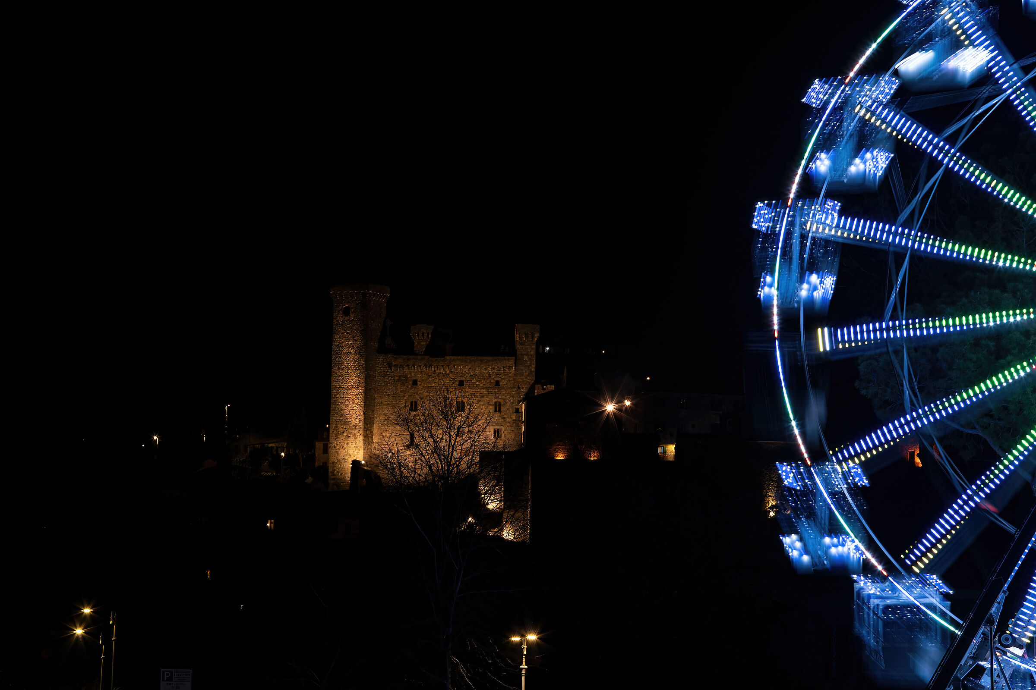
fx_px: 4978
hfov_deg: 11.9
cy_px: 345
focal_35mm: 173
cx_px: 518
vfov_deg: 7.9
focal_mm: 173
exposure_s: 1.3
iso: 125
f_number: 10
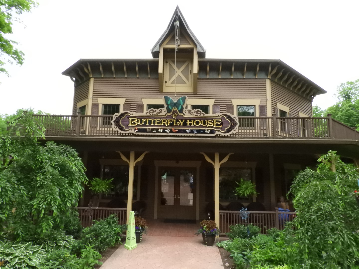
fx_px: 249
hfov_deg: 71.6
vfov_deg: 56.8
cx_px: 180
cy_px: 134
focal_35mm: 24
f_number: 4.2
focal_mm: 4.3
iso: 1600
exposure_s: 1/2000
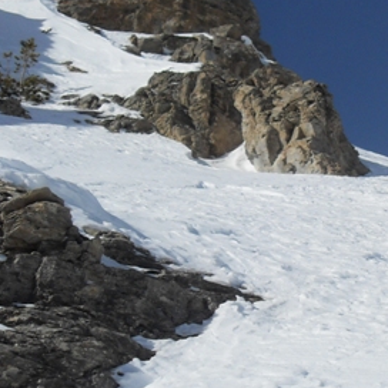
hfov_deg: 17.9
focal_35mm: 91
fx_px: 1154
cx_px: 499
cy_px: 241
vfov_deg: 19.1
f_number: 7
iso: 80
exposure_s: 1/750
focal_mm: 6.3
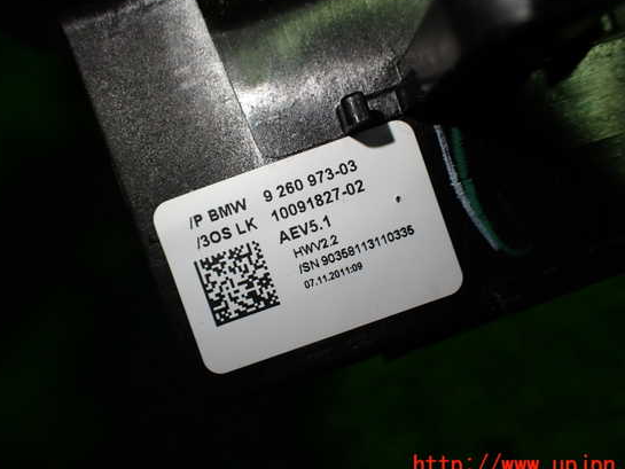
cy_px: 222
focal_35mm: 33
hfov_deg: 55.3
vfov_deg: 42.9
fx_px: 596
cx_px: 328
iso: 100
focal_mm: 5.4
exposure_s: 1/125
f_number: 2.3
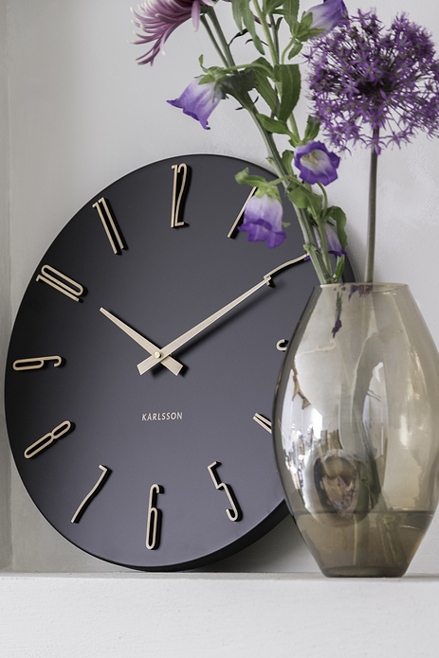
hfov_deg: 10.5
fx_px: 2397
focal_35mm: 131
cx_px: 174
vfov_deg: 15.6
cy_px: 409
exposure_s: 1/8
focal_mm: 105
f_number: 5
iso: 320
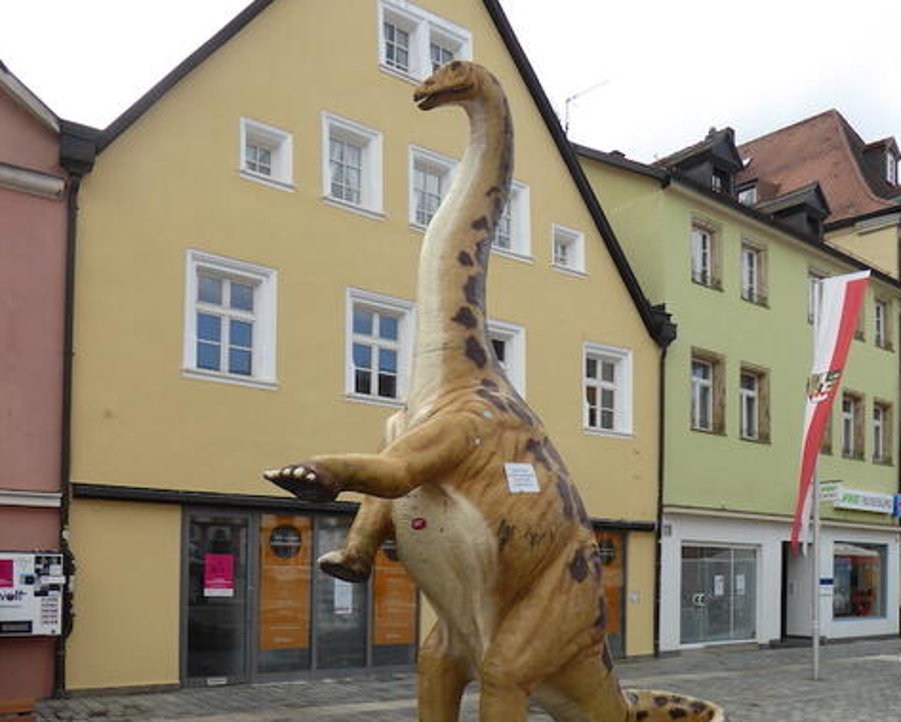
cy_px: 558
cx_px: 453
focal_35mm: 33
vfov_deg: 42.9
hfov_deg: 54.2
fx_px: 881
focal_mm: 4.3
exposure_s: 1/400
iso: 100
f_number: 3.3
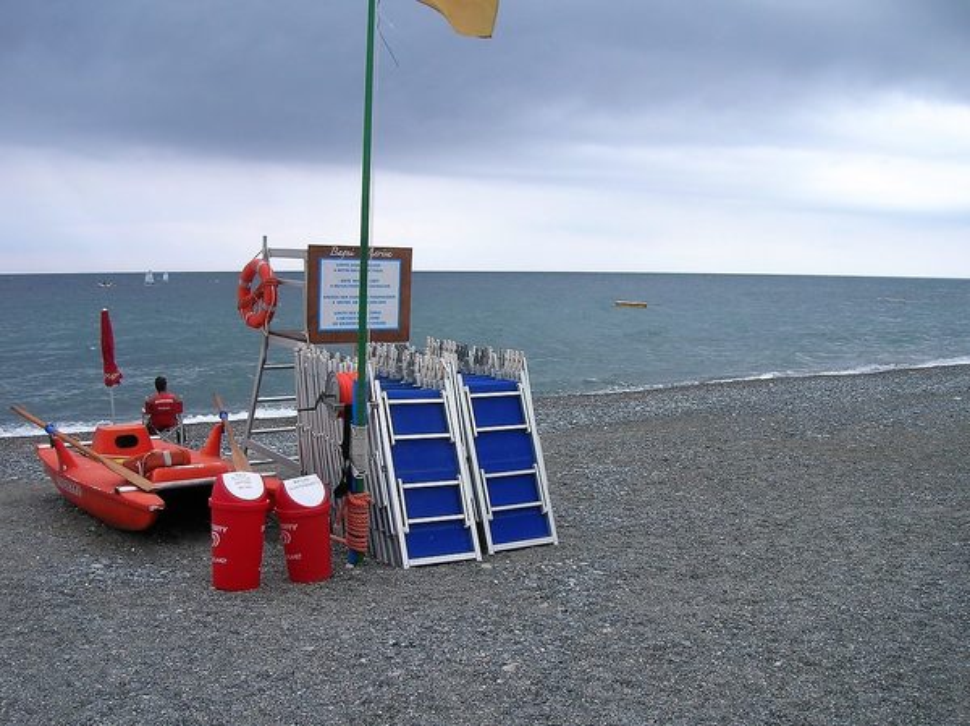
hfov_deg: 54.0
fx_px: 952
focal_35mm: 34
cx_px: 485
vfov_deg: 41.7
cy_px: 363
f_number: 4.9
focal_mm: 5.7
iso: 50
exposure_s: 1/154
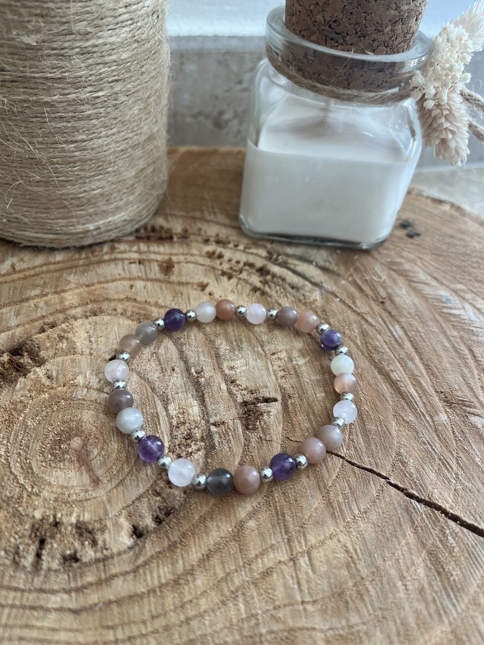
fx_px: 485
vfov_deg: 67.3
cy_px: 322
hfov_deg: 53.1
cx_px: 242
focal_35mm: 26
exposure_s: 1/225
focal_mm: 5.1
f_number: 1.6
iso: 40
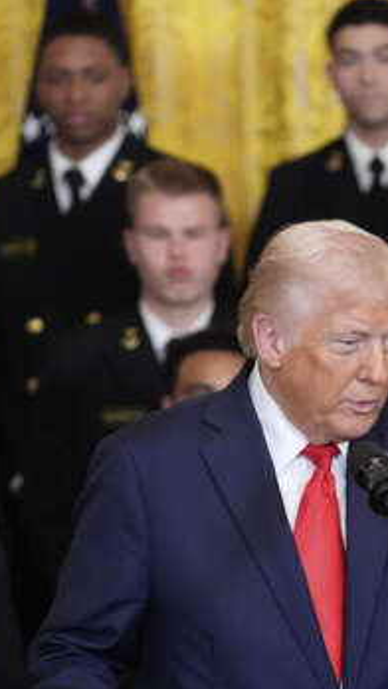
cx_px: 354
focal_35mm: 236
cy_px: 422
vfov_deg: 9.1
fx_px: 4312
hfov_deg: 5.1
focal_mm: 117
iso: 8000
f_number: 2.8
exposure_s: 1/500
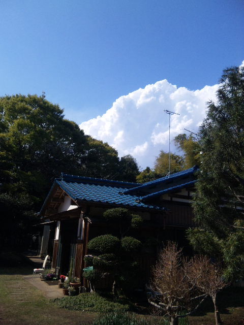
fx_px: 273
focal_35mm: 29
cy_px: 162
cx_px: 122
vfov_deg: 61.7
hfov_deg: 48.2
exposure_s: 1/261
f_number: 2.8
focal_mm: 4.82
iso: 100
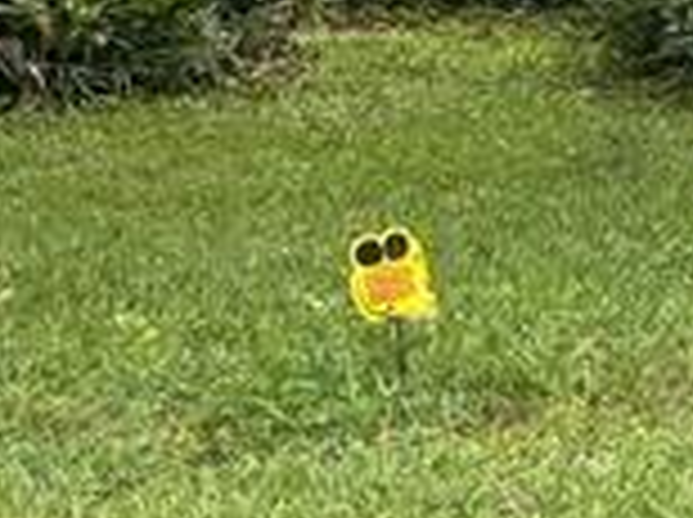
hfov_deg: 9.4
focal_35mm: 173
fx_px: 3458
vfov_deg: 8.2
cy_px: -468
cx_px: 1980
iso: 64
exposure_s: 1/286
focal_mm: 5.96
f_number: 1.6
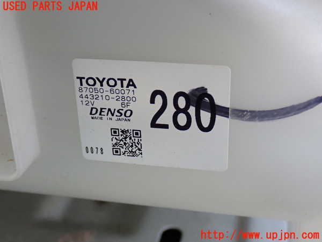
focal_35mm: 54
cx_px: 161
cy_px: 121
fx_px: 502
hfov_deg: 35.5
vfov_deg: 27.0
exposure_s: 1/50
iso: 500
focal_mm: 9.65
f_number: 3.3
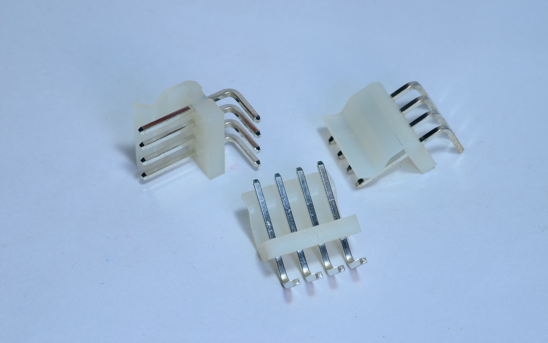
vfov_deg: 14.2
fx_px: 1374
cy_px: 168
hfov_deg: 22.6
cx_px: 274
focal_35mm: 92
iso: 100
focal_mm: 60
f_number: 18
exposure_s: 1/8
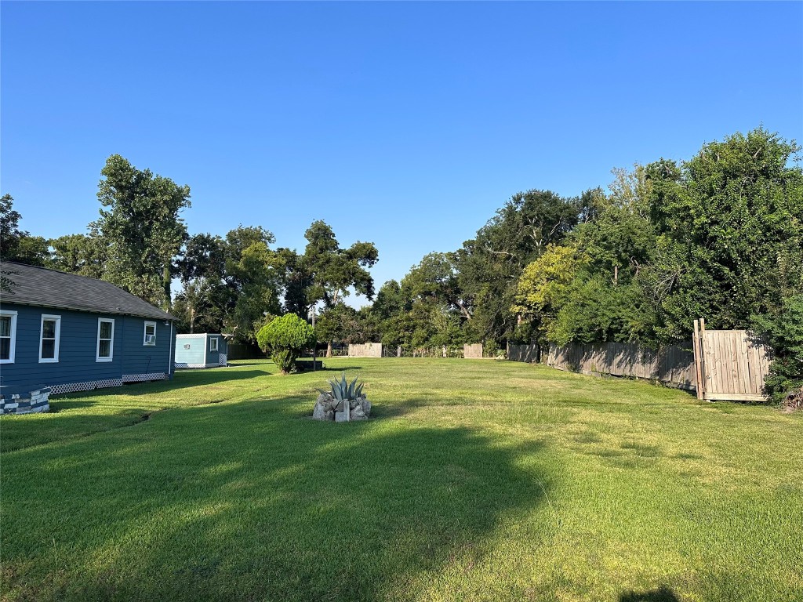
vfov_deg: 56.8
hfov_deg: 71.6
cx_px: 402
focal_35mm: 24
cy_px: 301
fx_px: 557
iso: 80
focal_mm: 6.86
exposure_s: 1/2967
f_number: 1.78
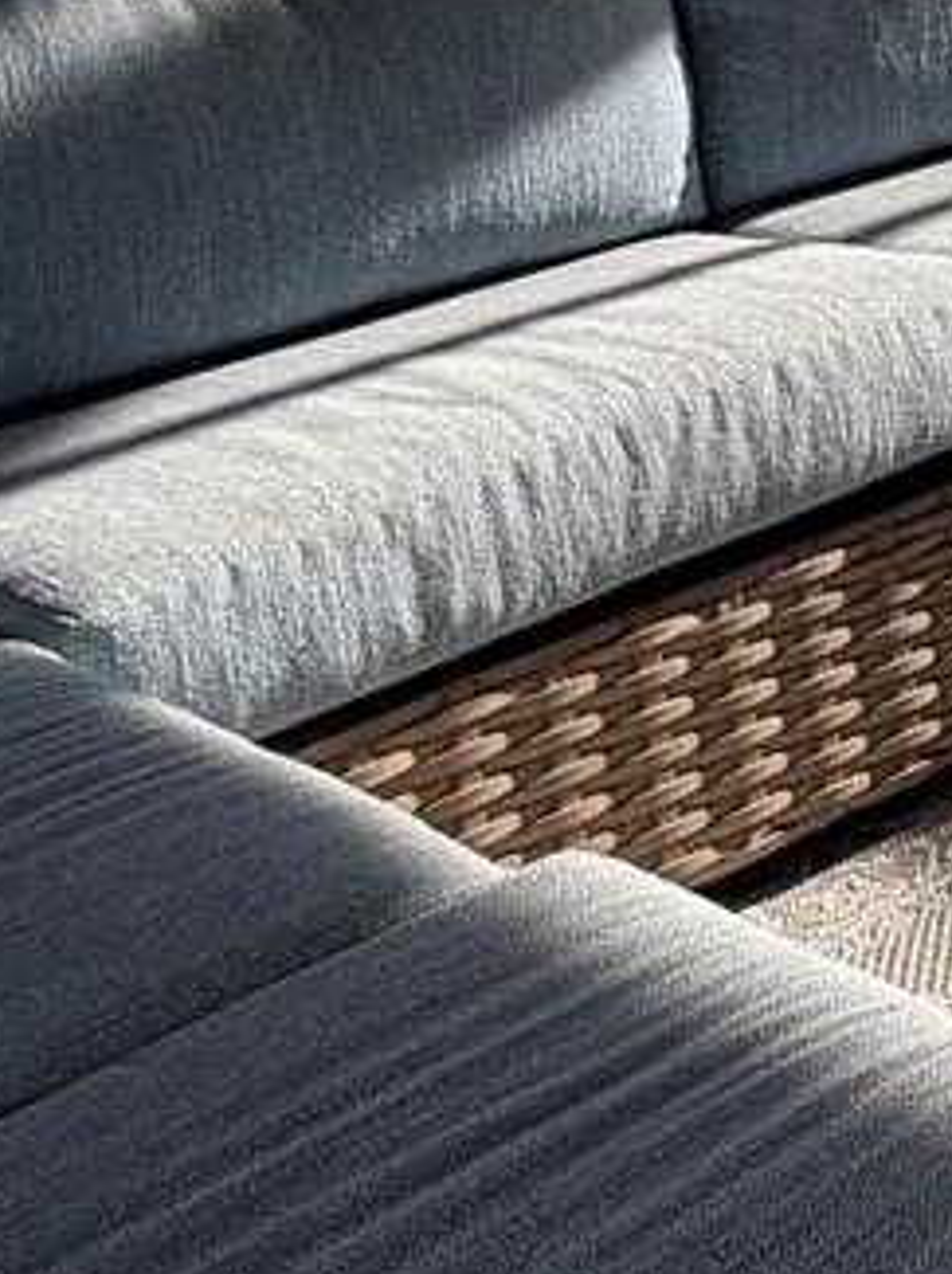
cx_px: 2793
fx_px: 2535
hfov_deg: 11.8
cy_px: -459
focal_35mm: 69
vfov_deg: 24.1
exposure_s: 1/502
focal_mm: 2.22
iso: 50
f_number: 2.2
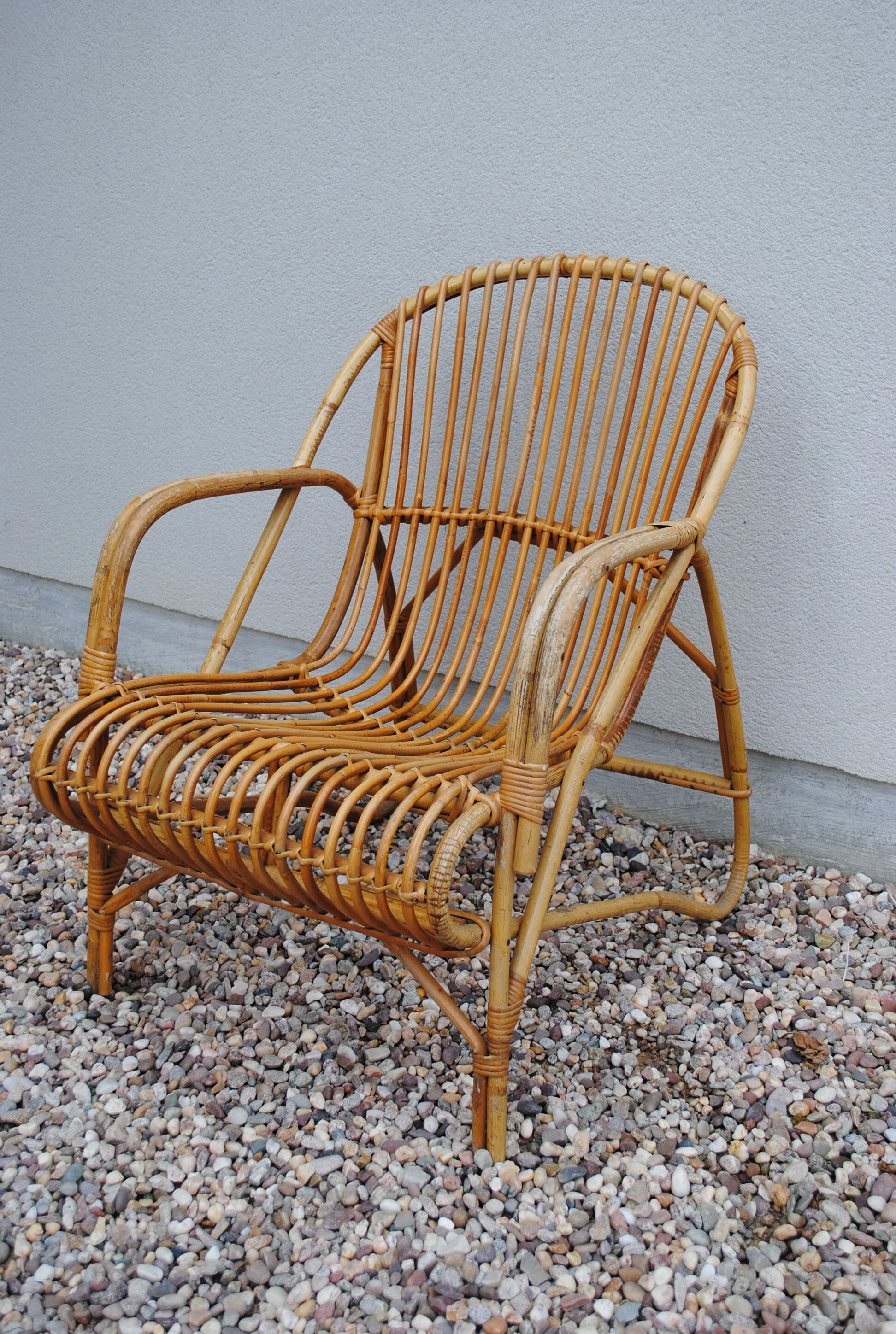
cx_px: 448
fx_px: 1449
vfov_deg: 49.5
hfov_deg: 34.4
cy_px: 667
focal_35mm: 39
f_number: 5.6
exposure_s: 1/125
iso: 100
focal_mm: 26
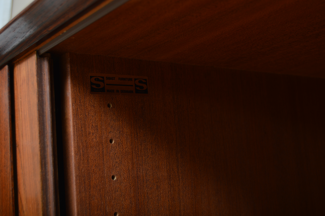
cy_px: 108
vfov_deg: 23.7
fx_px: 514
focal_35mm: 57
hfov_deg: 35.1
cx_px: 162
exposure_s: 1/200
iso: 200
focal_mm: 38
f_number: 4.8
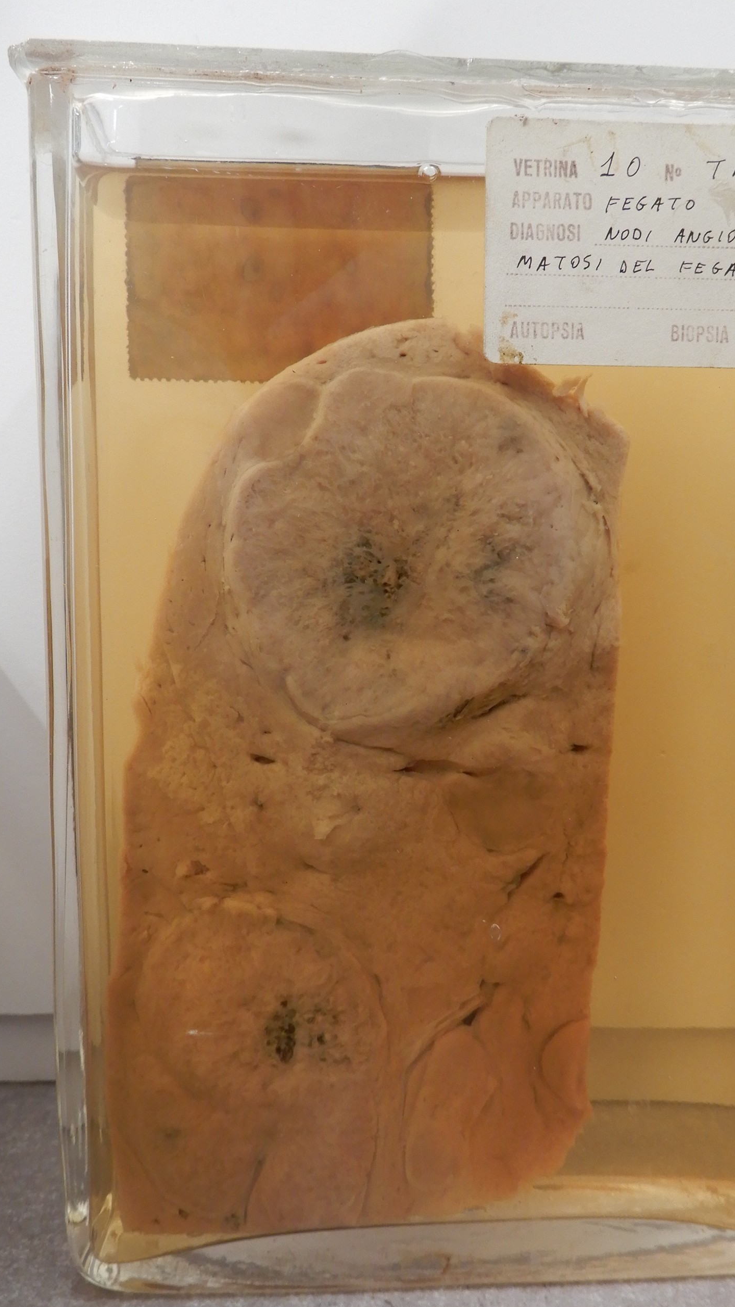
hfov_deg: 42.7
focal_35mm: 27
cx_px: 441
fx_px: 935
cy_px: 673
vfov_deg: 69.8
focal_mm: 4.3
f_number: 3.4
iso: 250
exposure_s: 1/30
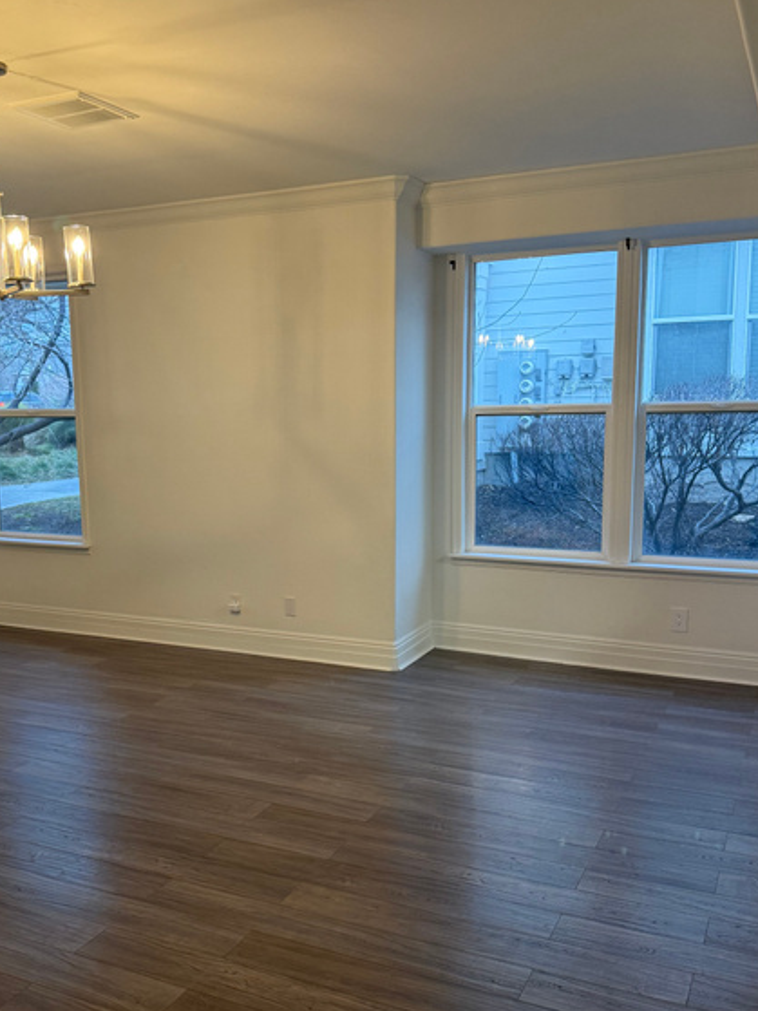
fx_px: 964
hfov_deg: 42.8
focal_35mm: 33
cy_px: 541
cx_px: 320
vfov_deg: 55.3
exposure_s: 1/60
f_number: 1.78
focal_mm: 6.76
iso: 200
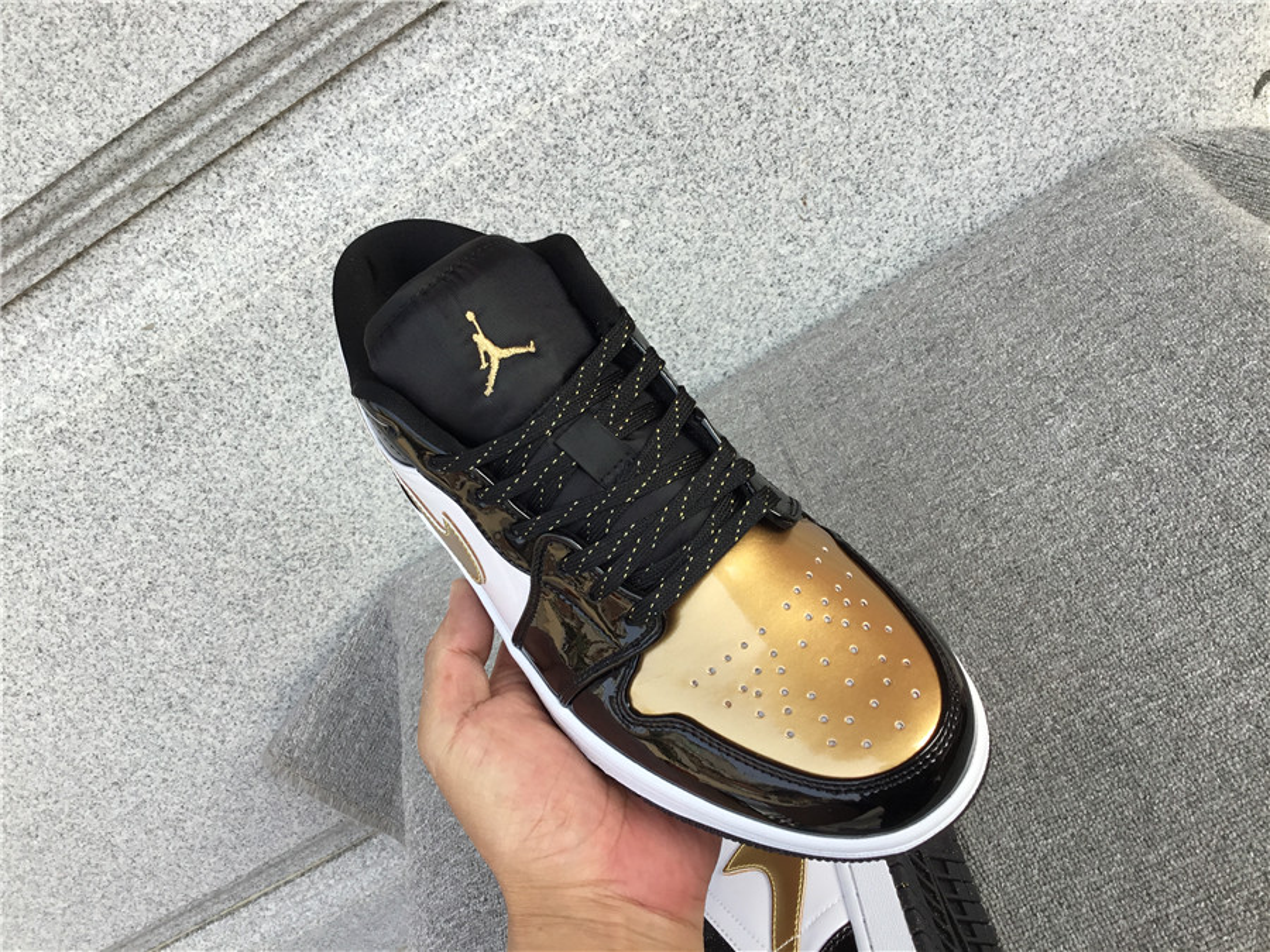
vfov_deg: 45.4
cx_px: 635
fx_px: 1137
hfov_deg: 58.4
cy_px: 476
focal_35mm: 31
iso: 25
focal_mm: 3.3
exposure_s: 1/291
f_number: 2.4
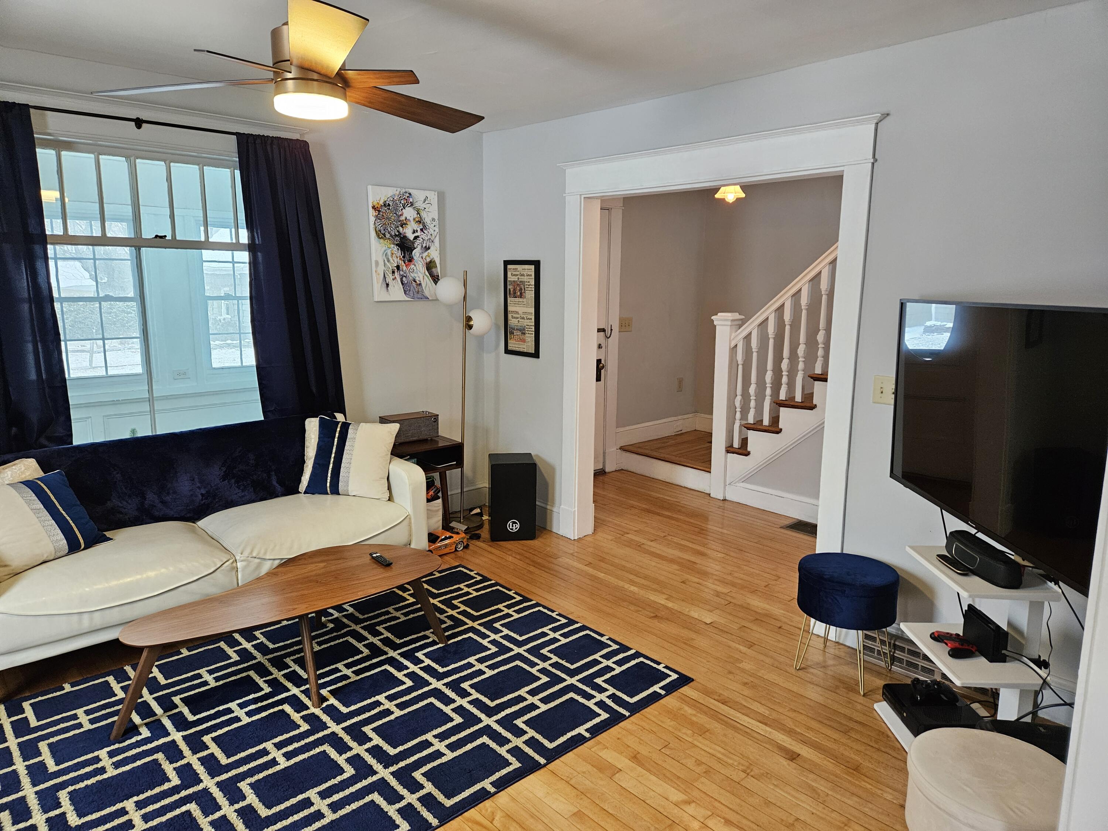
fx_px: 736
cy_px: 416
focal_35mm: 23
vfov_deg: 58.9
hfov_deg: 73.9
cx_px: 554
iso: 400
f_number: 1.8
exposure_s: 1/120
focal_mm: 5.4
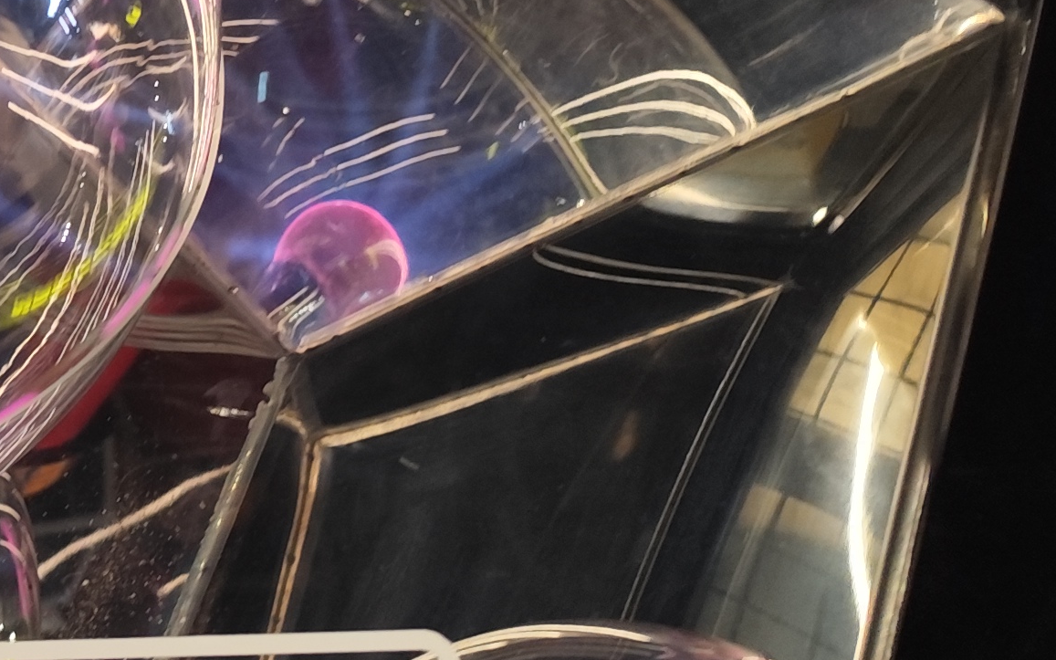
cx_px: -471
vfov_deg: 14.8
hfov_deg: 20.9
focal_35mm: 86
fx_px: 2475
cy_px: -83
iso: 1000
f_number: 1.65
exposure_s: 1/25
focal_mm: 6.14
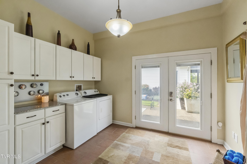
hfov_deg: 100.4
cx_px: 124
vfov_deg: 77.3
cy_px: 82
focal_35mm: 15
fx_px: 103
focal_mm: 10
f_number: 9
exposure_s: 1/125
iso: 800
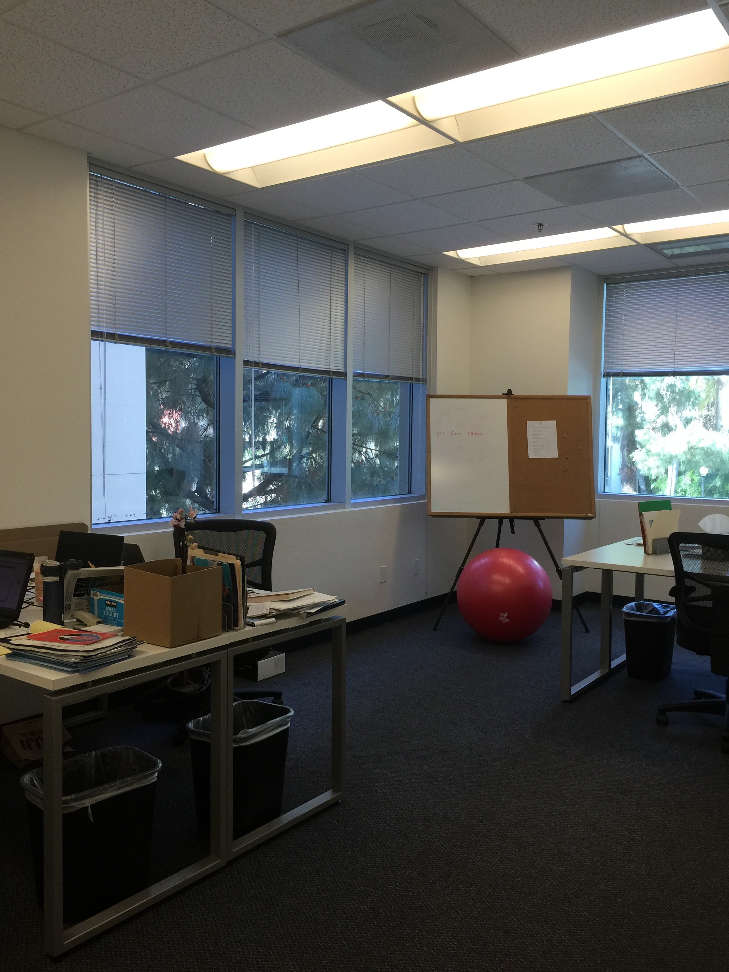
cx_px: 364
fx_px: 814
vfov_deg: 61.7
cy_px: 486
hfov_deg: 48.2
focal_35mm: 29
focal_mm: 4.15
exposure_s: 1/30
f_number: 2.2
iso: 32
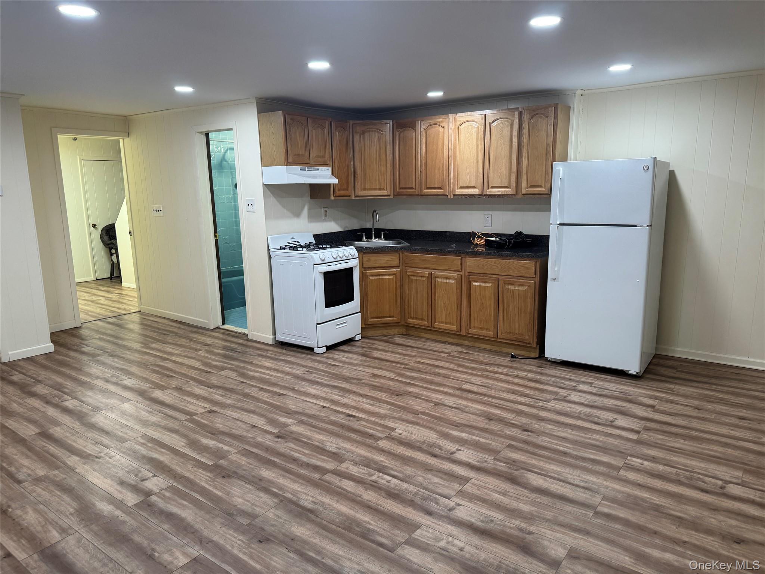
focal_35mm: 24
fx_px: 530
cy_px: 287
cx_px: 382
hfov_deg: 71.6
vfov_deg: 56.8
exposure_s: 1/120
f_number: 1.78
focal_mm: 6.76
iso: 200
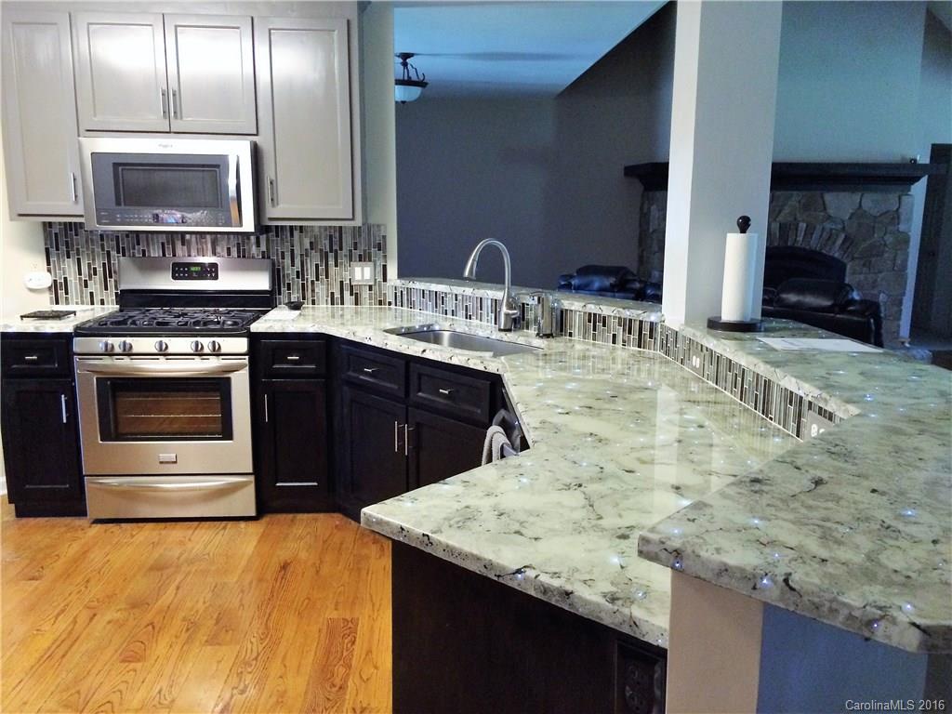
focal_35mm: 29
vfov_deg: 48.2
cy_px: 357
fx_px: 798
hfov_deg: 61.7
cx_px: 476
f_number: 2.2
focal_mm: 4.15
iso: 320
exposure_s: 1/30
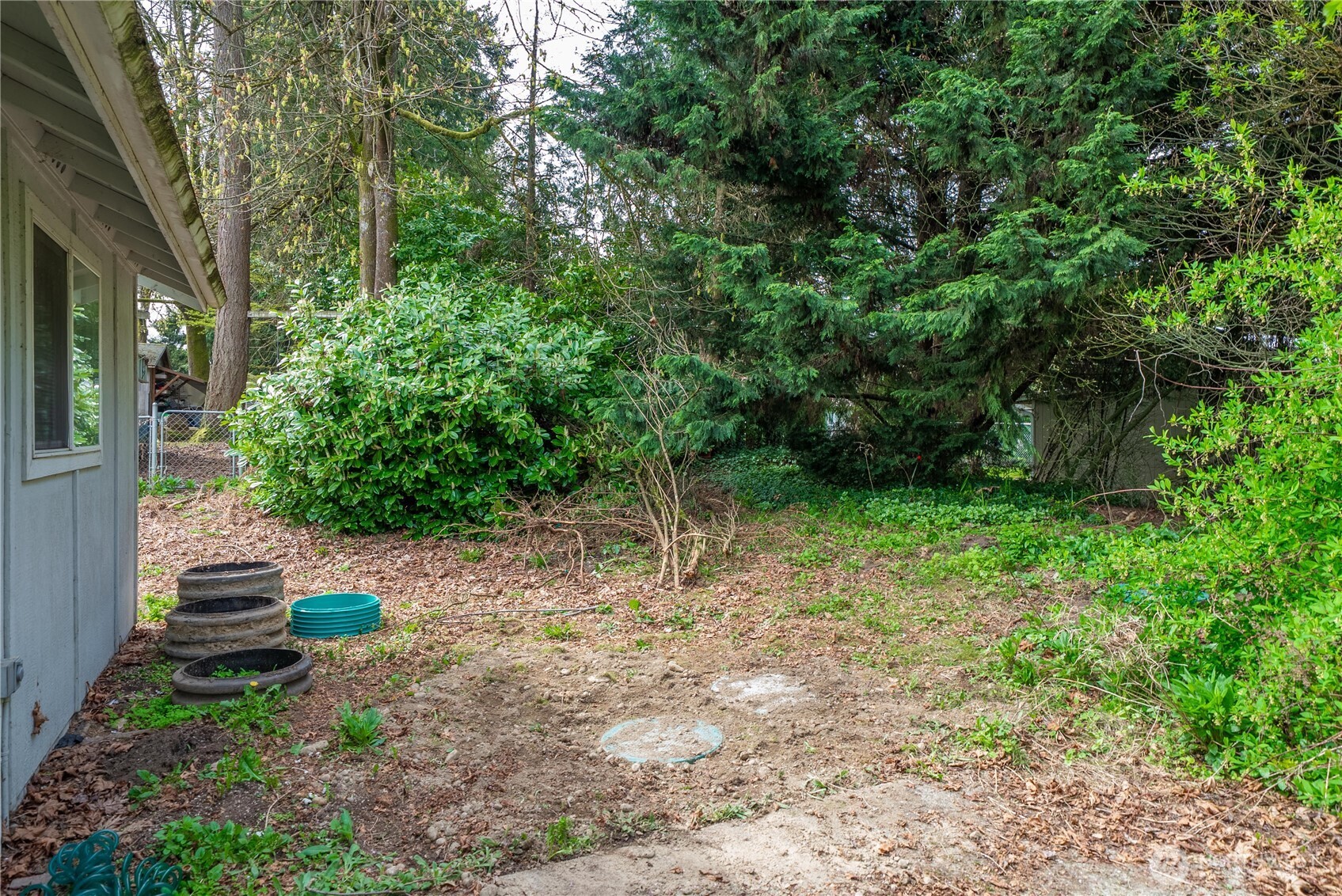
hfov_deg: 83.9
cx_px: 671
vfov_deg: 62.0
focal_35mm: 20
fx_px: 746
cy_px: 448
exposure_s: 1/30
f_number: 7.1
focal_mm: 20
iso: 125
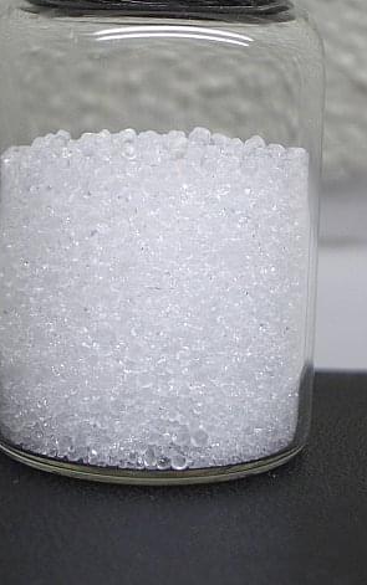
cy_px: 175
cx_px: 142
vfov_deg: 22.2
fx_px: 1486
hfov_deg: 14.1
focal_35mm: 93
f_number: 3.5
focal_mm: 10.2
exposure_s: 1/80
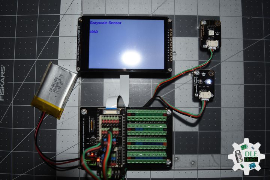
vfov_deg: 43.6
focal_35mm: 30
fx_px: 225
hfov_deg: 61.9
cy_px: 90
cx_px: 135
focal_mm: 20
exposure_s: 1/60
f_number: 3.5
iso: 160
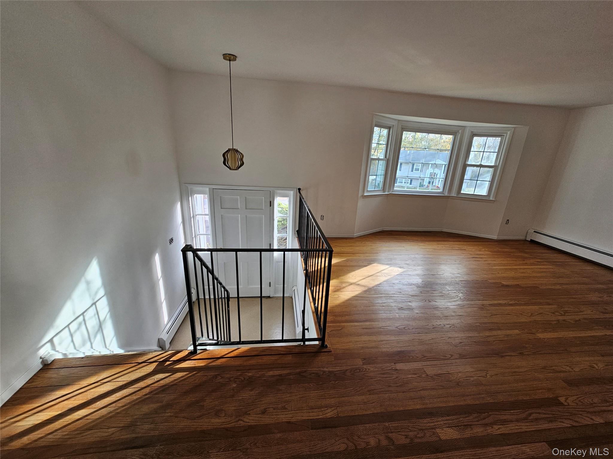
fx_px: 230
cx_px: 306
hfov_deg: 106.2
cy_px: 230
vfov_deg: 89.9
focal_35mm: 13
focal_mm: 2.2
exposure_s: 1/60
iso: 50
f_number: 2.2
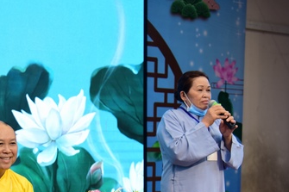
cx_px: 87
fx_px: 810
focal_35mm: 101
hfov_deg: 20.1
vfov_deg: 13.4
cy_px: 168
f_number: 4
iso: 800
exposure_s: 1/50
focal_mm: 52
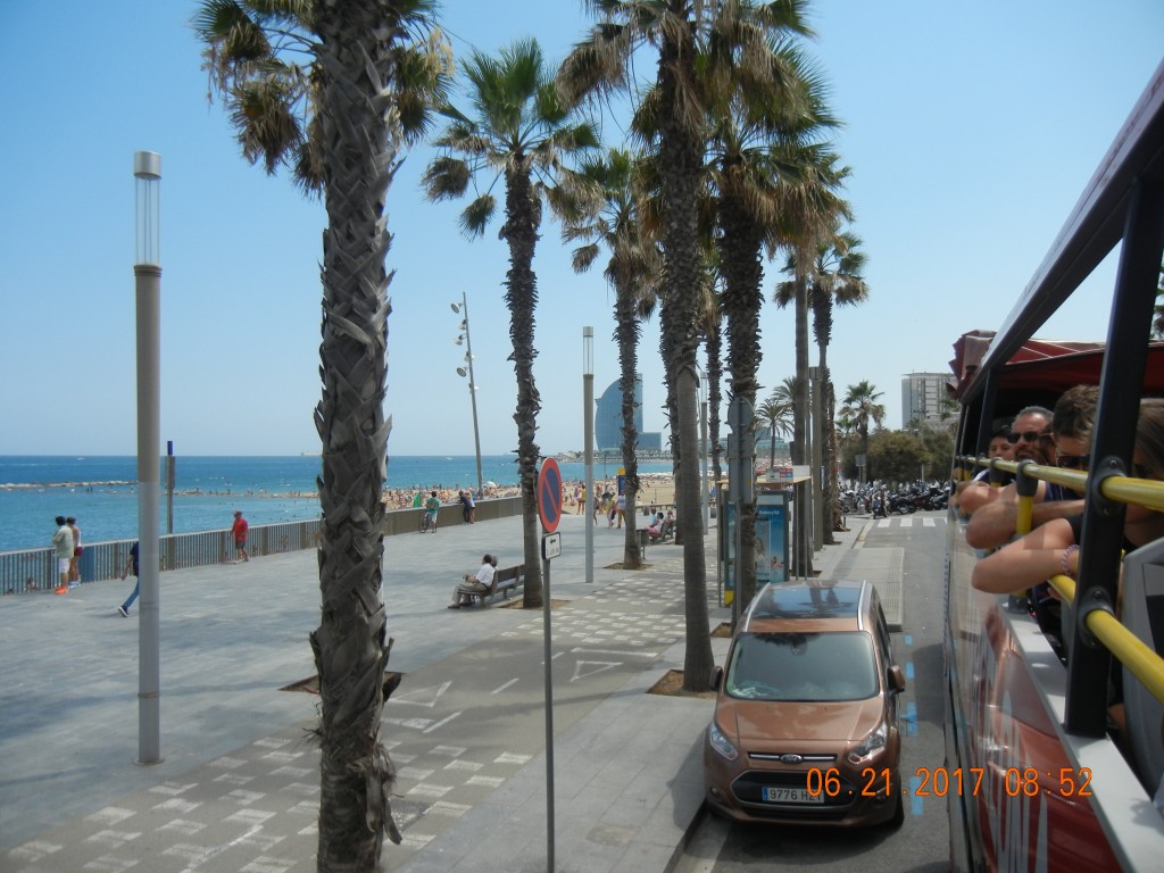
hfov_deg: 60.0
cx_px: 582
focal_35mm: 30
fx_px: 1009
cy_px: 436
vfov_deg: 46.8
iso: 160
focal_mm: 5.4
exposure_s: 1/447
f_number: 7
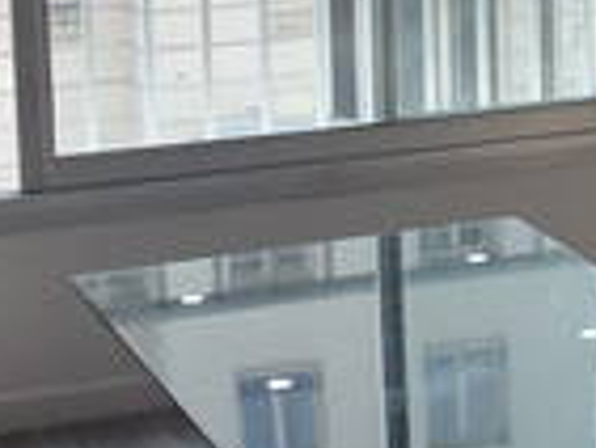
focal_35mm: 140
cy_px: -68
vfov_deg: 10.5
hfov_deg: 13.7
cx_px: 697
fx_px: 2412
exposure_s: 1/80
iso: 160
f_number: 3.3
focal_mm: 4.3
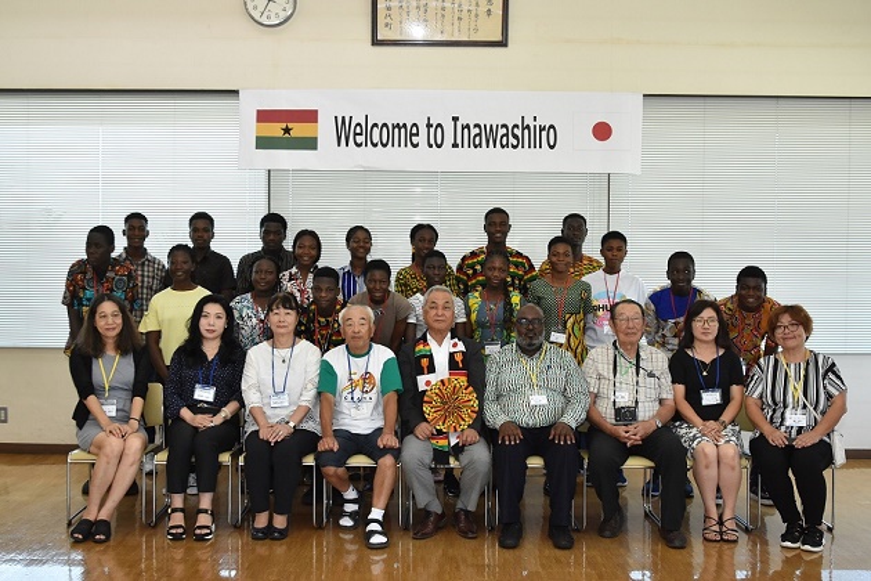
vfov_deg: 34.2
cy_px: 290
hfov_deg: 49.6
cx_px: 436
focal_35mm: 39
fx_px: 944
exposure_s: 1/250
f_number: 6.3
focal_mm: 26
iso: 2000
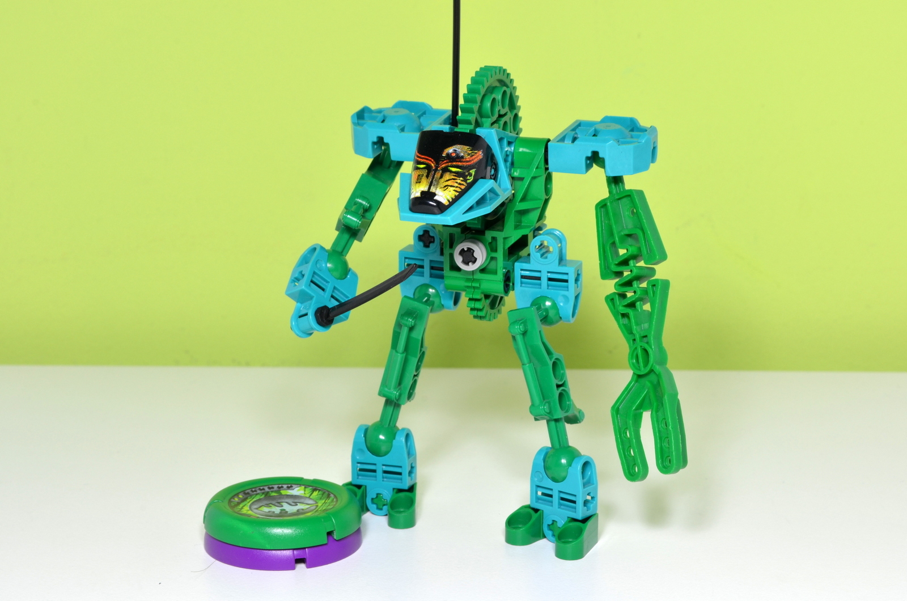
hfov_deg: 29.9
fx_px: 1697
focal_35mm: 68
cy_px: 300
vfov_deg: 20.1
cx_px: 454
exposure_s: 1/3
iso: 125
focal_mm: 45
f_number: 14
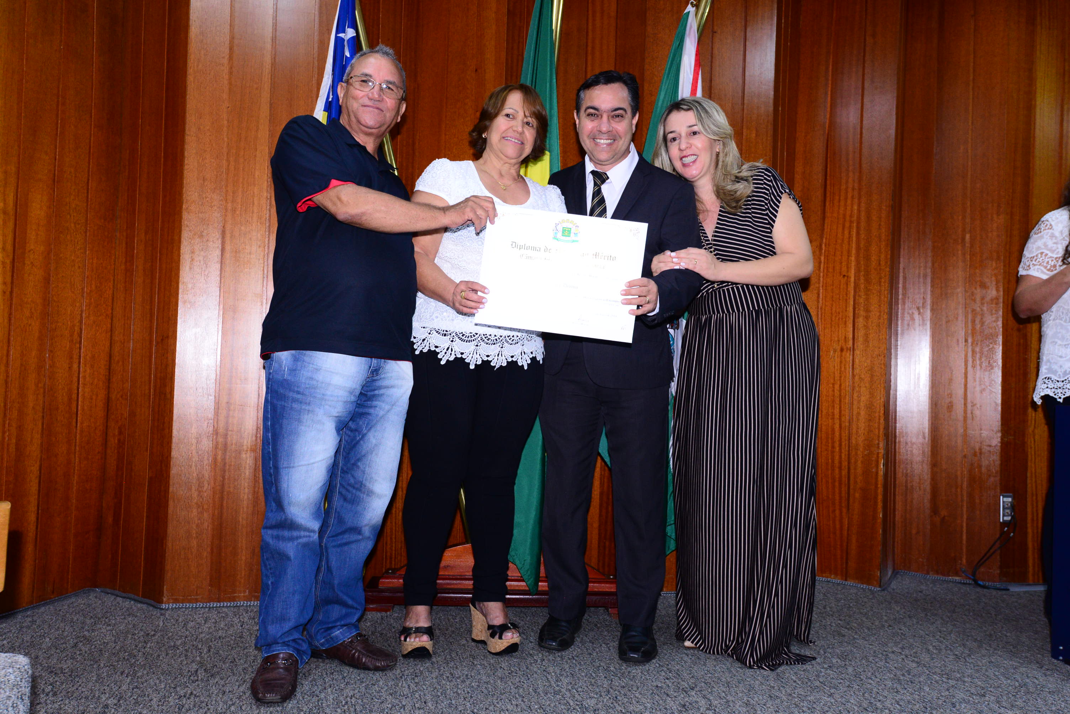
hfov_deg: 63.6
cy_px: 357
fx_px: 862
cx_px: 535
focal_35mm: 29
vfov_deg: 45.0
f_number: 6.3
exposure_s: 1/125
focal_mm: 29
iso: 2500
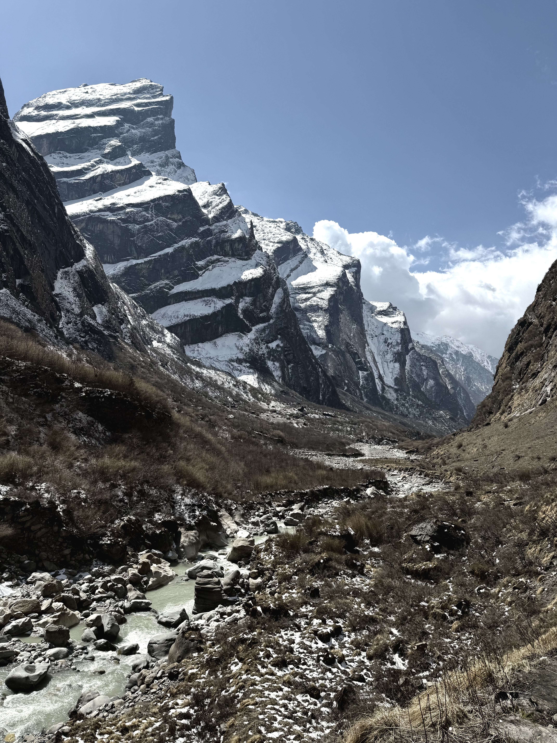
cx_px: 278
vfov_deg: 71.6
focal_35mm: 24
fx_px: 515
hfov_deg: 56.8
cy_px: 372
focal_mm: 6.76
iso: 80
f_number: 1.78
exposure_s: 1/6711
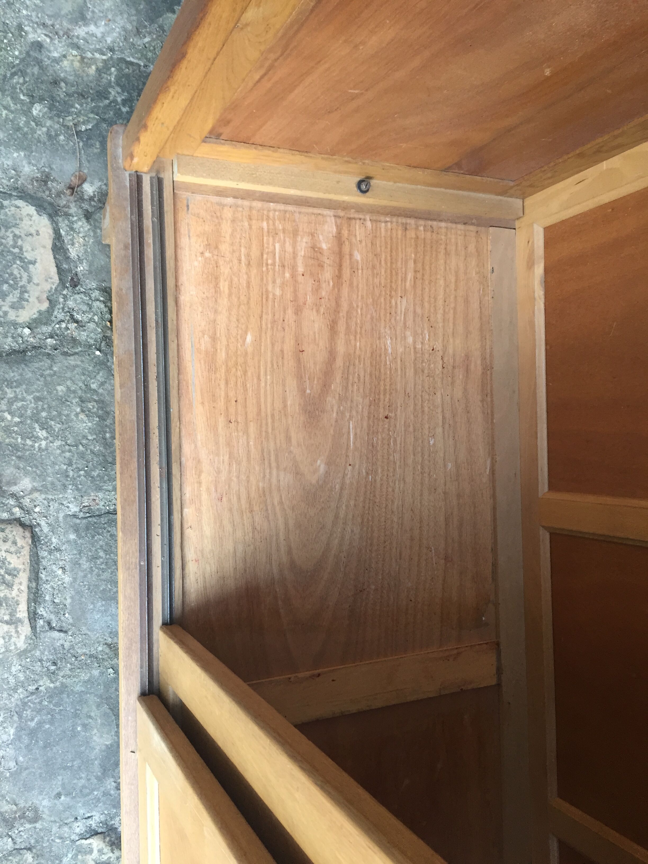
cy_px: 432
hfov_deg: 48.2
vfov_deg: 61.7
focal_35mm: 29
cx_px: 324
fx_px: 724
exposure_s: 1/33
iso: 125
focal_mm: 4.15
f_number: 2.2
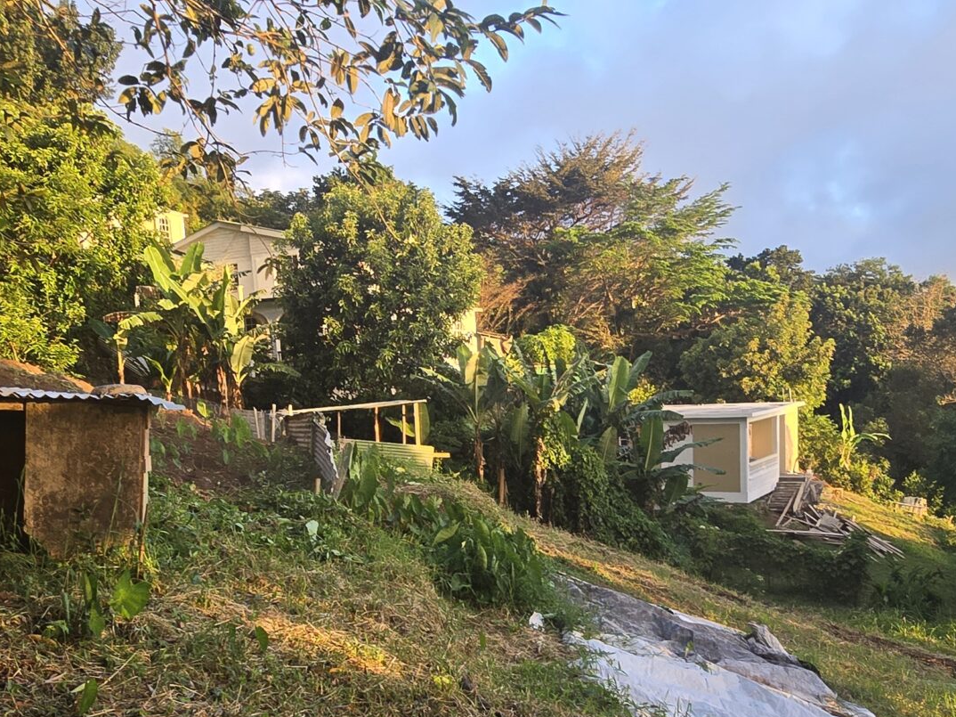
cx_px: 481
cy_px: 499
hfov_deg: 58.4
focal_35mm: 31
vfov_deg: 44.5
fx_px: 856
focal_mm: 2.2
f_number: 2.2
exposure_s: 1/120
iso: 64
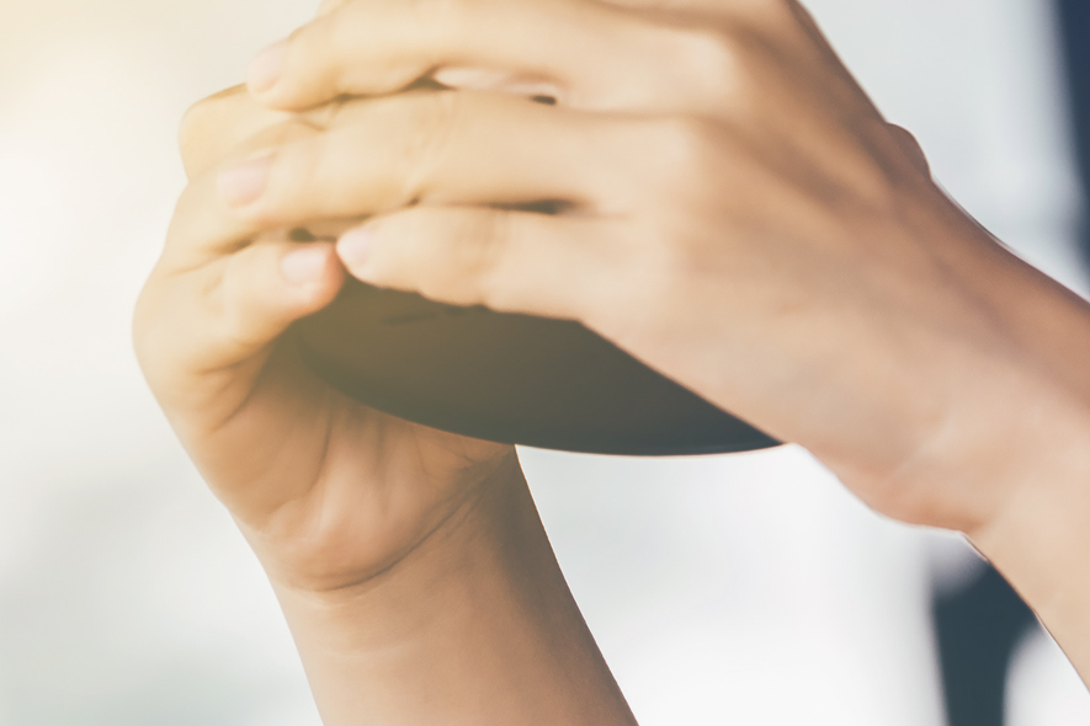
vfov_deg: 2.7
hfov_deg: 4.1
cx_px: 235
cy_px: -92
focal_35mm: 508
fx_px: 15380
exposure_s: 1/125
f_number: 4.4
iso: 200
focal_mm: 141.3
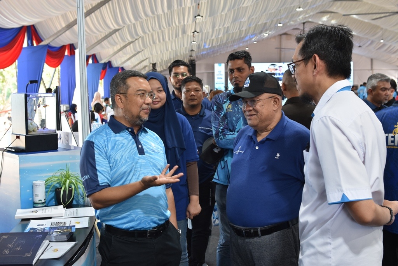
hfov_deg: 42.3
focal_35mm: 46
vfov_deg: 29.0
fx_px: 514
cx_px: 199
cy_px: 133
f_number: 5
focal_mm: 31
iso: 400
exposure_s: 1/100
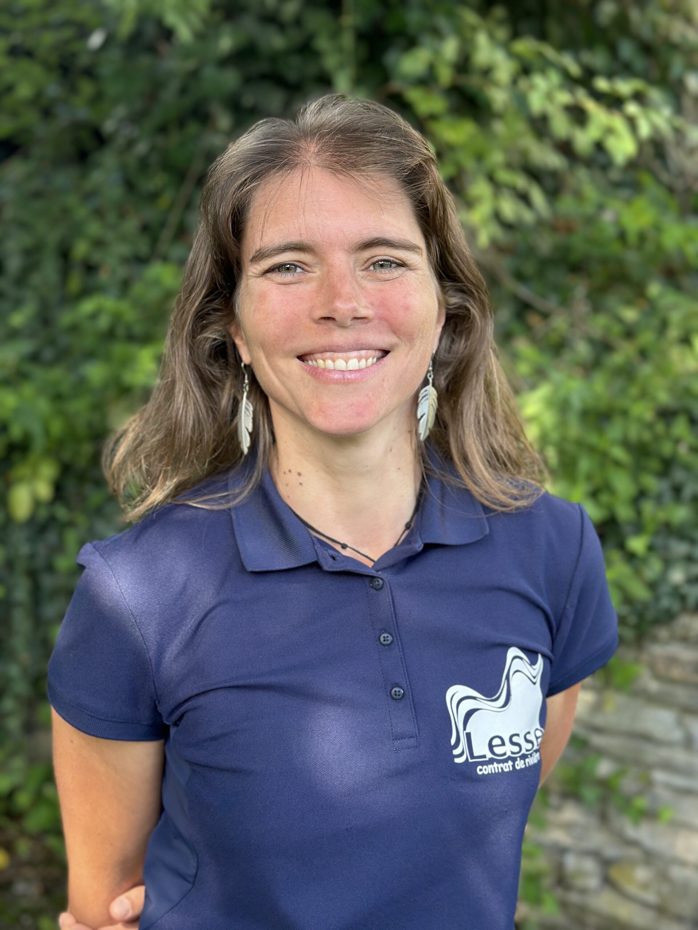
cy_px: 465
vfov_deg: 39.7
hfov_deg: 30.3
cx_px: 349
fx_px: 1291
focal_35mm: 48
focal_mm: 6.86
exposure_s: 1/384
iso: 80
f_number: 1.78
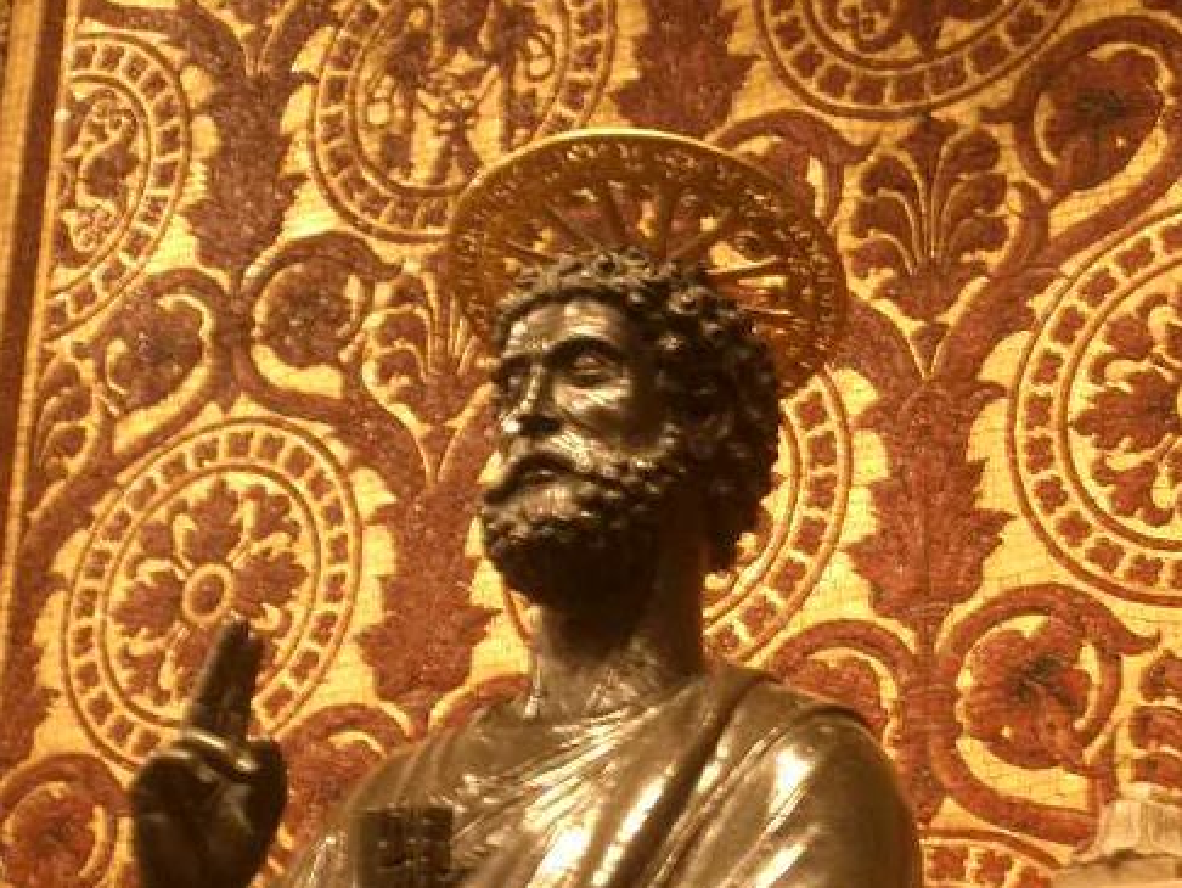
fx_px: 3690
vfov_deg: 13.7
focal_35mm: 108
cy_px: 442
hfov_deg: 18.2
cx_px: 606
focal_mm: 17.4
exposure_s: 1/8
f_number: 4.8
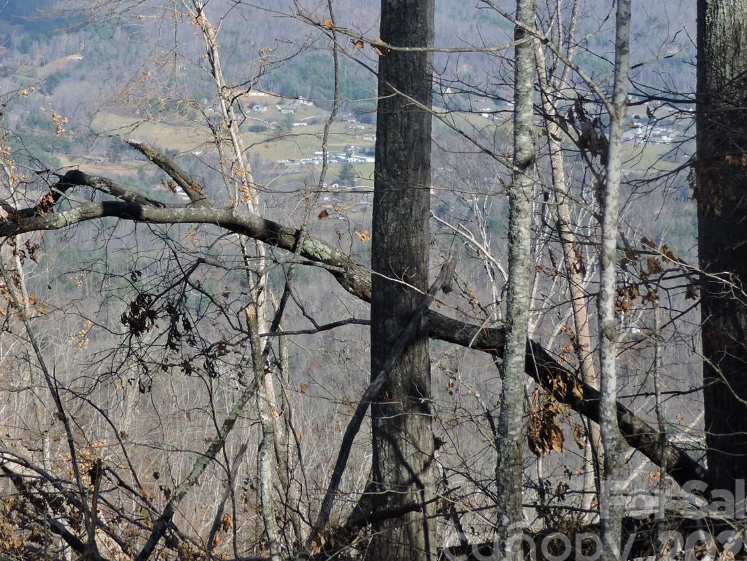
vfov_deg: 10.8
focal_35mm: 137
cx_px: 137
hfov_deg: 14.3
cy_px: 93
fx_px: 2957
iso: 100
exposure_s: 1/640
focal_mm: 13.4
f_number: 3.9
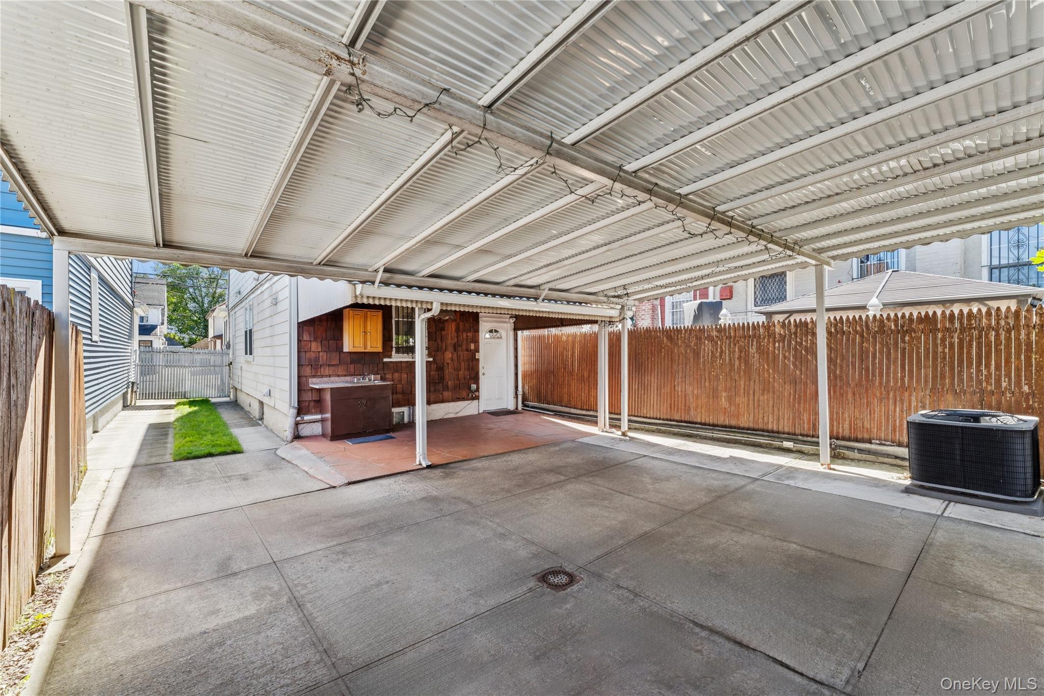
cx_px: 522
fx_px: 406
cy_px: 348
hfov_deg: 104.3
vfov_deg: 81.2
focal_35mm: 14
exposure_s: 1/30
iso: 100
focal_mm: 14
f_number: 11
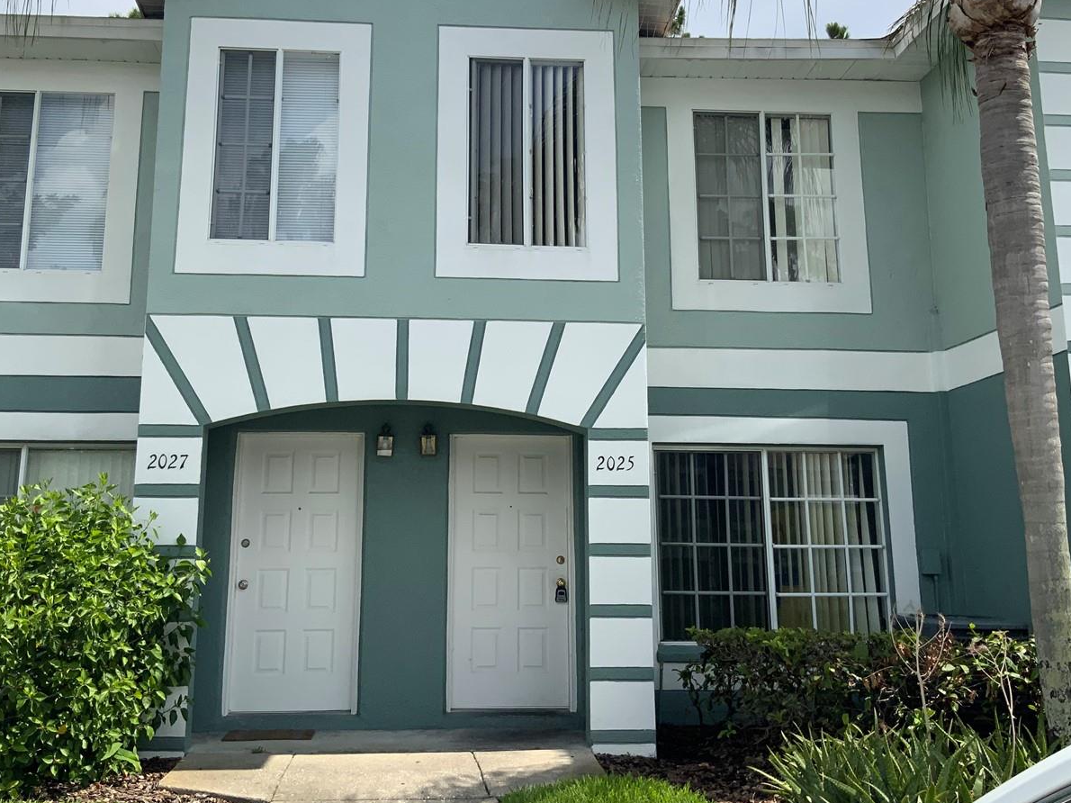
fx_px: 1206
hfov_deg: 47.9
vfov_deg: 36.6
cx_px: 513
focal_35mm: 39
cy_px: 304
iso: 20
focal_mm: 3
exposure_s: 1/1984
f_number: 1.8
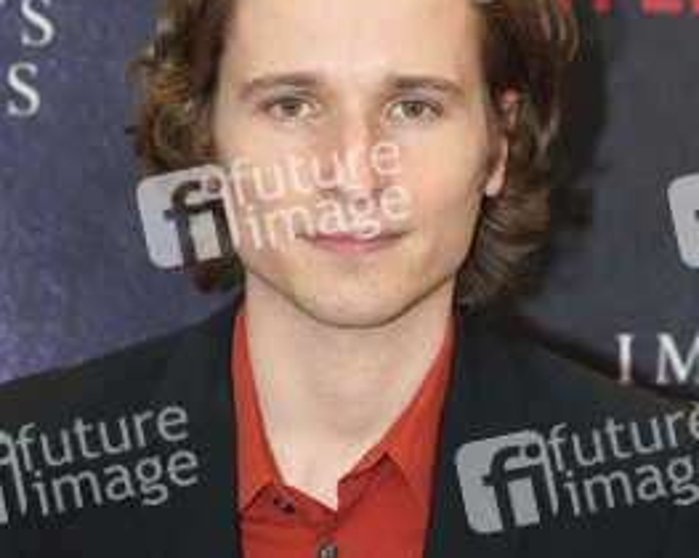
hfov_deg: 12.3
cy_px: 337
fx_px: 3246
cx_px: 351
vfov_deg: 9.8
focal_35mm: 157
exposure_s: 1/160
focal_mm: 110
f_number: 5.6
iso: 640
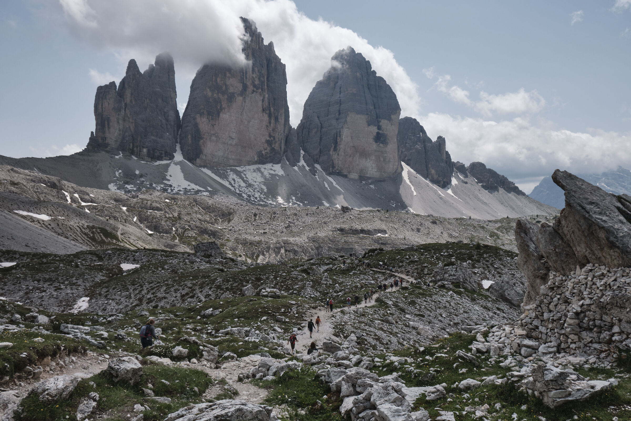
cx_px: 316
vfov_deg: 47.9
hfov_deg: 67.4
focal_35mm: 27
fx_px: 473
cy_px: 210
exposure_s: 1/800
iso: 250
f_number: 8
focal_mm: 18
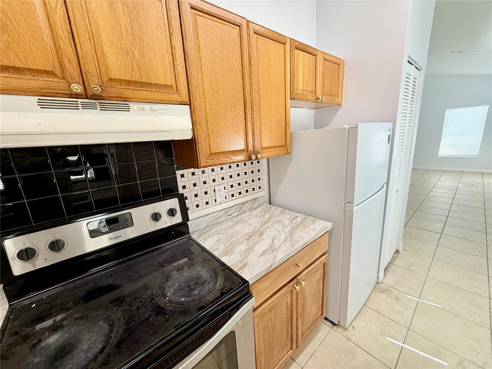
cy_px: 184
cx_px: 246
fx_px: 199
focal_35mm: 14
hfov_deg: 102.1
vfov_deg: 85.7
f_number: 2.2
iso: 100
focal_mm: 2.22
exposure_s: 1/120
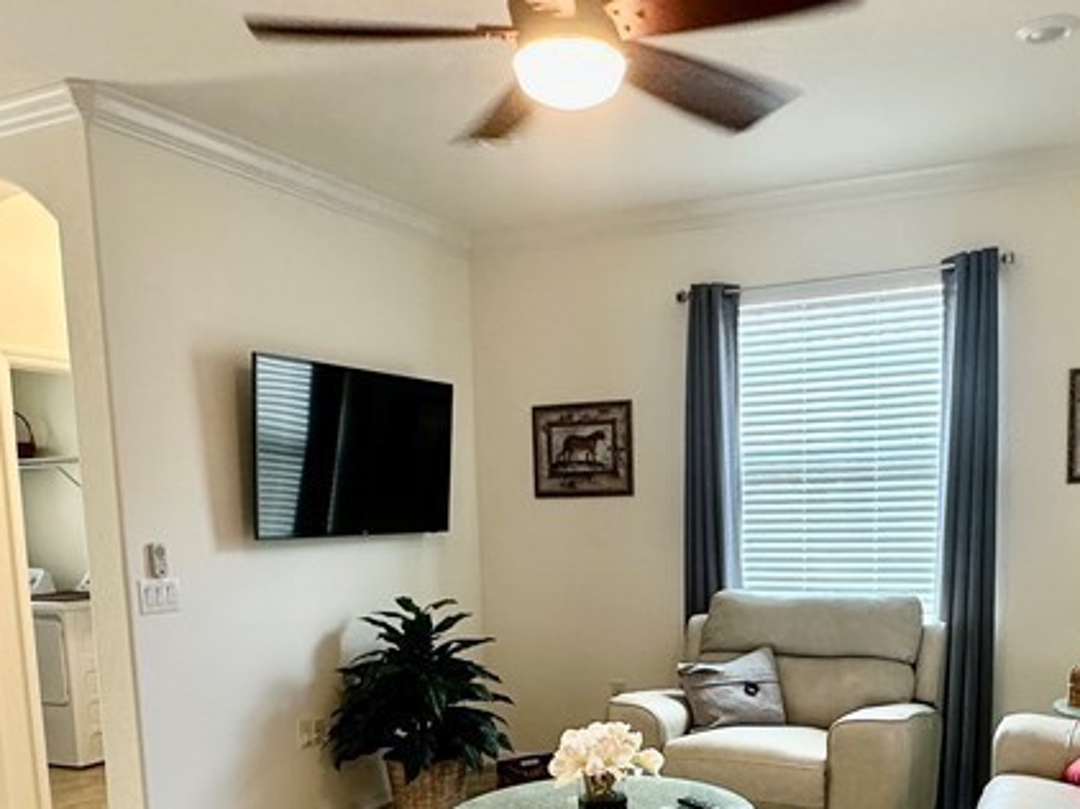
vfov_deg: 40.0
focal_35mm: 34
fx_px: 1060
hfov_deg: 53.5
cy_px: 650
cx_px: 663
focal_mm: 2.22
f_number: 2.2
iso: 160
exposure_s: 1/60
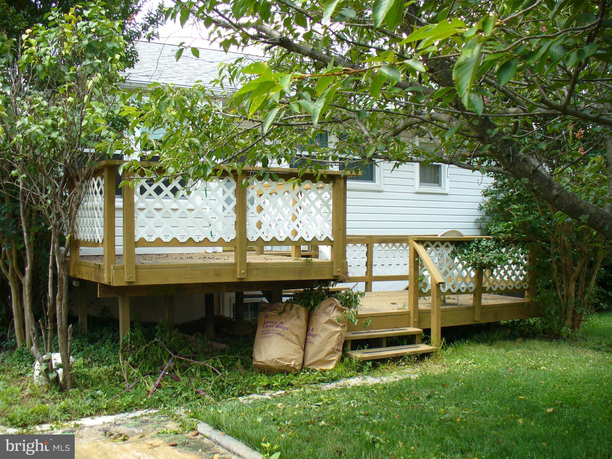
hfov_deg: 50.1
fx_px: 654
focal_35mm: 37
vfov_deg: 38.7
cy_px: 230
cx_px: 306
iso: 80
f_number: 2.8
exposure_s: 1/200
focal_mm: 6.1
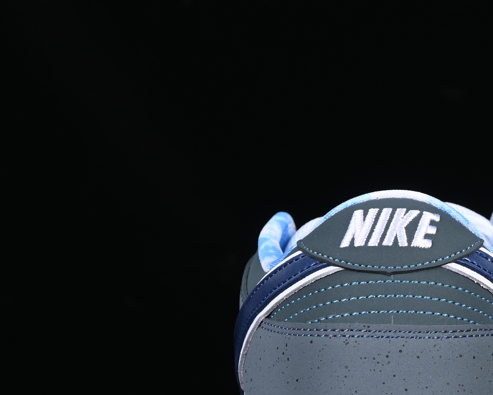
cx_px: 541
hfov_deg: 10.8
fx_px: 2569
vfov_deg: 8.8
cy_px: 274
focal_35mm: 176
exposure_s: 1/80
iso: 160
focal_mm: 50
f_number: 7.1
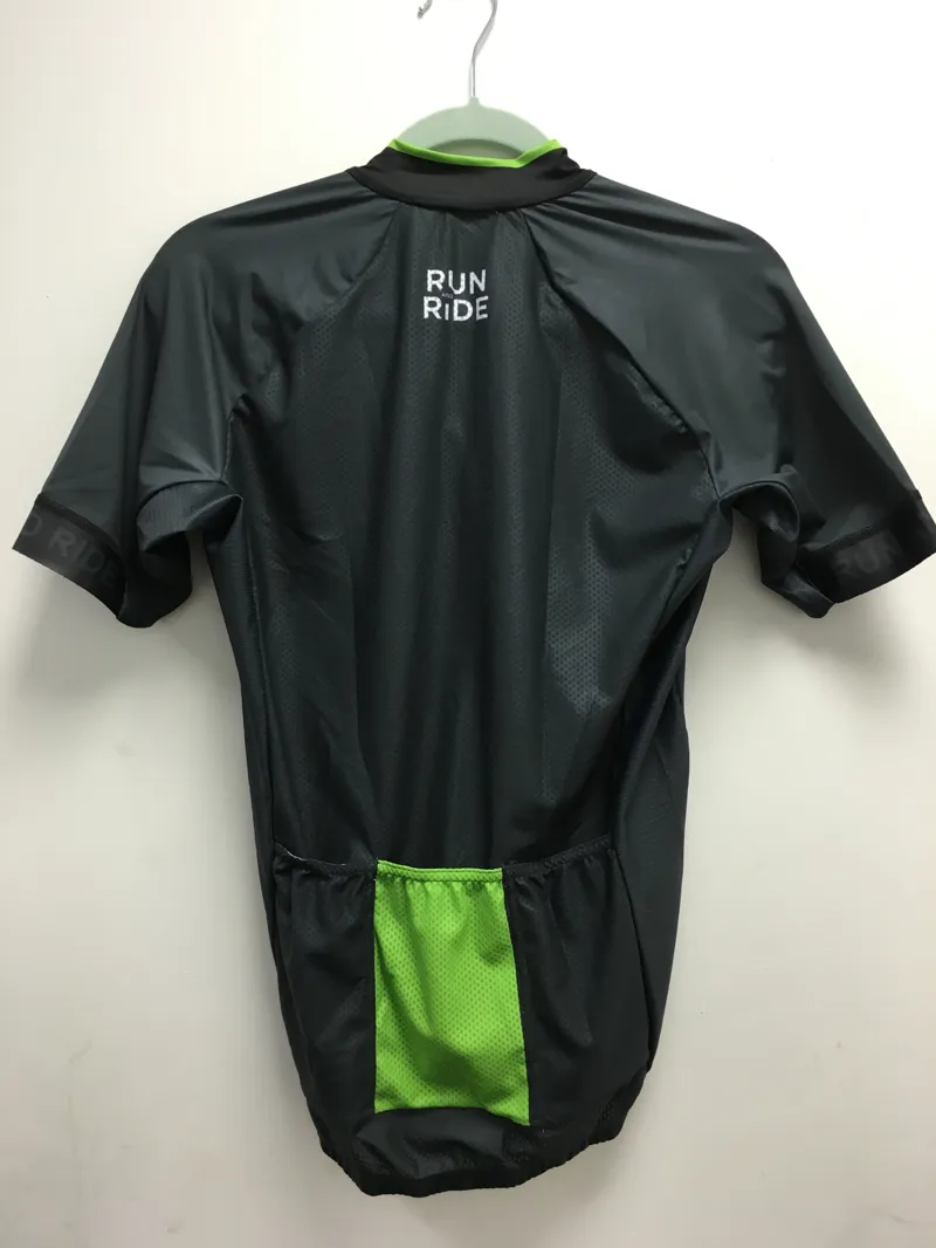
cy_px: 624
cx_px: 468
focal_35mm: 29
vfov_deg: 61.6
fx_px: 1045
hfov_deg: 48.2
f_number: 2.2
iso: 64
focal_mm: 4.15
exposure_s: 1/33
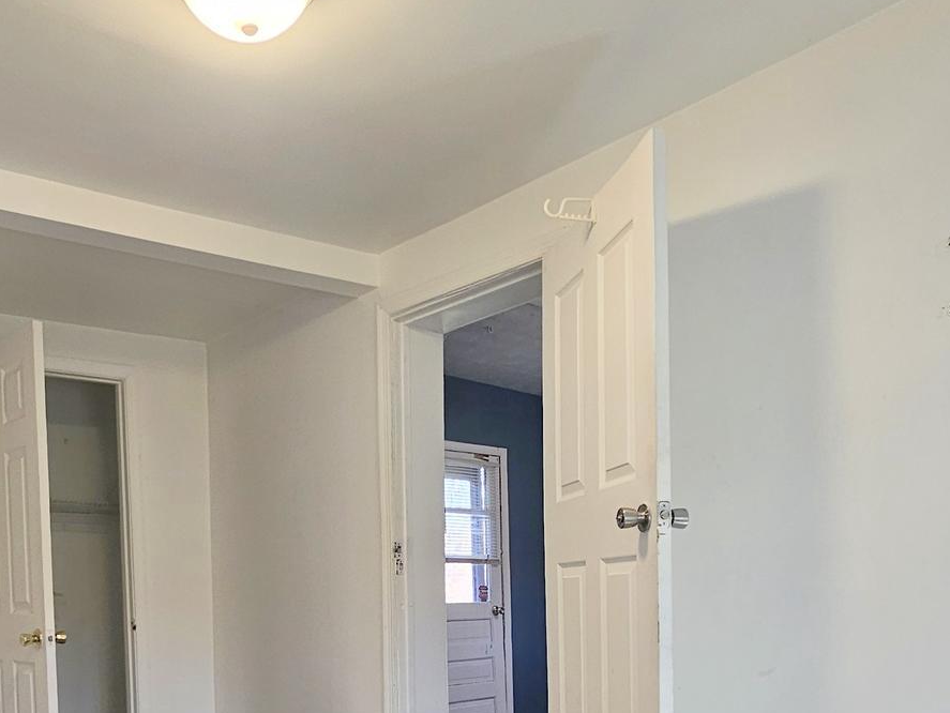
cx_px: 408
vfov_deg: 43.3
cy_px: 624
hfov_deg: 59.7
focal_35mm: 30
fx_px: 824
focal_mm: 2.2
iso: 100
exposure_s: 1/60
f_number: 2.2
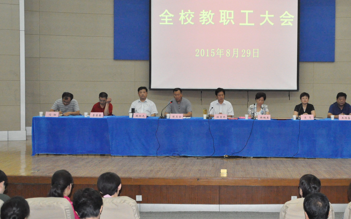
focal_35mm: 55
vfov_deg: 23.7
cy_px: 99
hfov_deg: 36.6
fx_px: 524
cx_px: 241
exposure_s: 1/60
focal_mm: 25
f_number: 5.6
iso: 3200
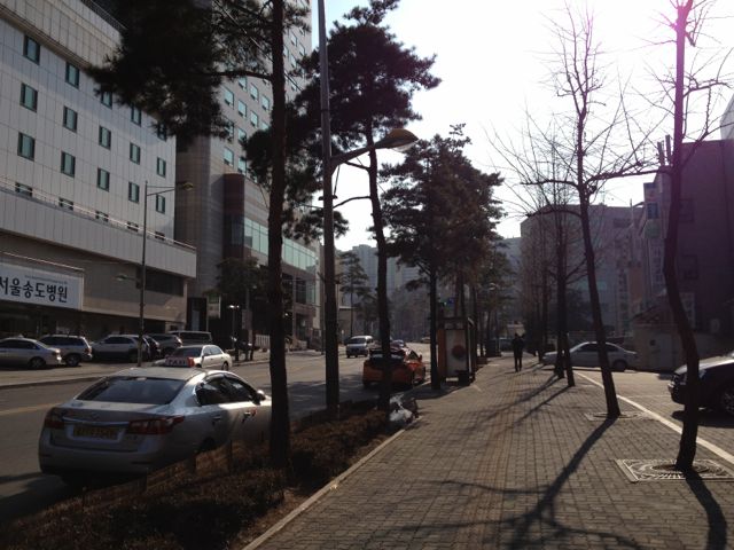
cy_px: 275
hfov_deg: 52.6
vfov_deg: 40.7
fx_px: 742
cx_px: 367
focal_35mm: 35
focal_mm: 4.28
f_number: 2.4
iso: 50
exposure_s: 1/3247
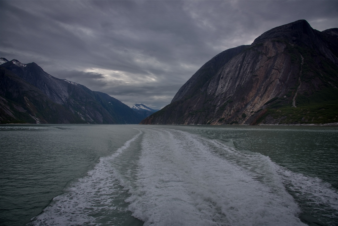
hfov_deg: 73.7
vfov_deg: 53.2
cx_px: 169
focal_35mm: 24
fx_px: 225
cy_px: 113
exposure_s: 1/200
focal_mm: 24
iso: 100
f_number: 9
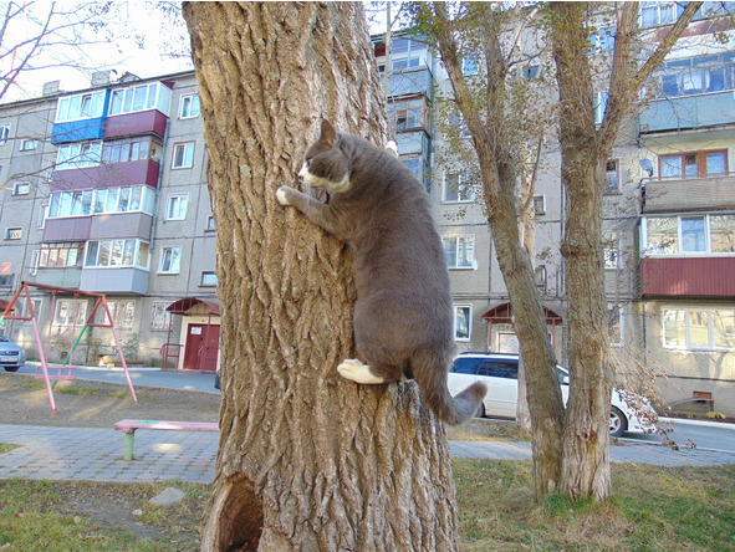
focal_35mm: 25
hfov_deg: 69.4
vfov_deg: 54.9
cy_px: 276
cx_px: 368
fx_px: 531
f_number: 3
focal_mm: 4.5
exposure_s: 1/80
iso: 80
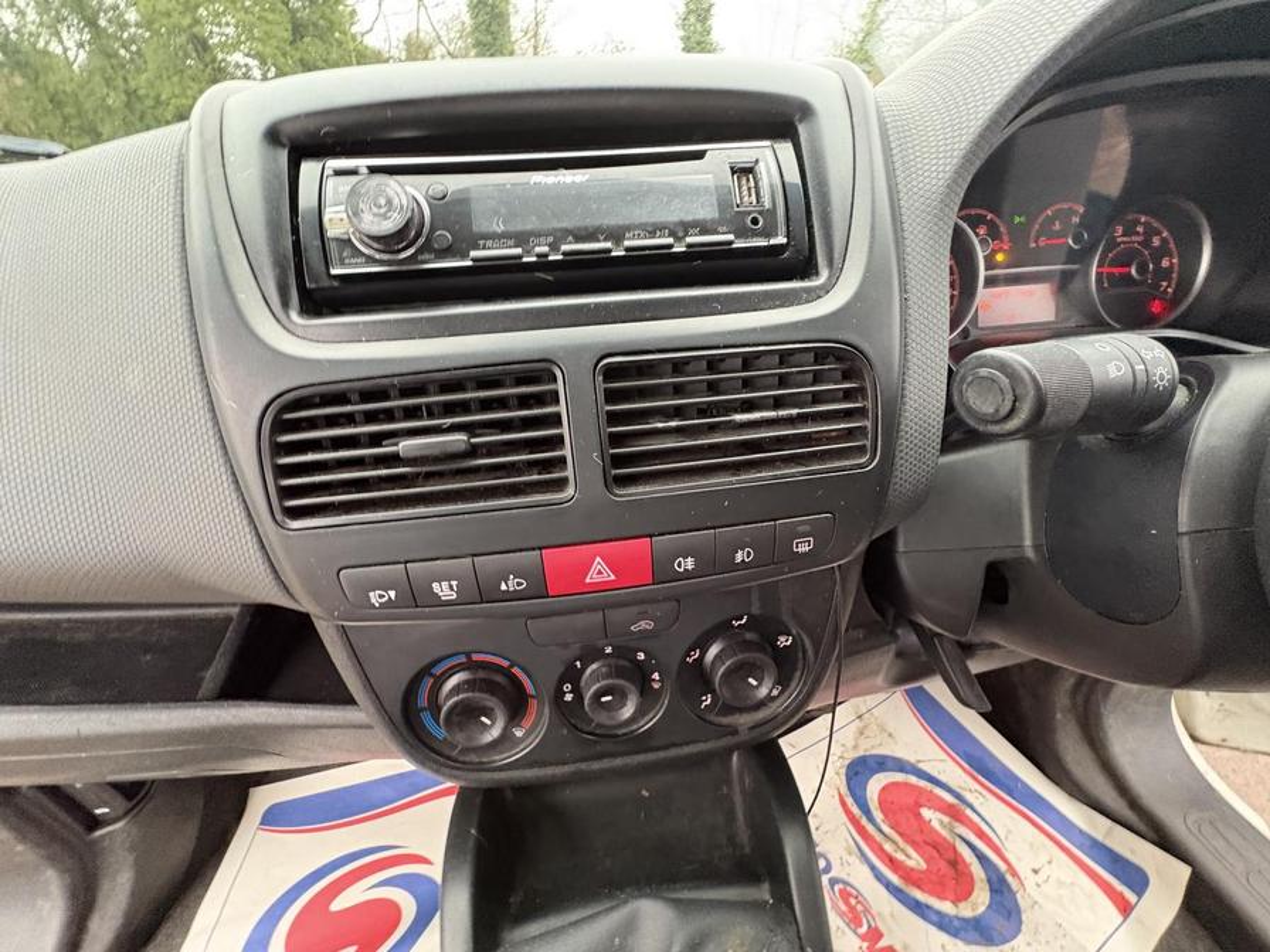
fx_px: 514
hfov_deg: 102.1
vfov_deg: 85.7
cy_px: 476
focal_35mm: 14
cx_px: 635
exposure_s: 1/60
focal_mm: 2.22
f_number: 2.2
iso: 800
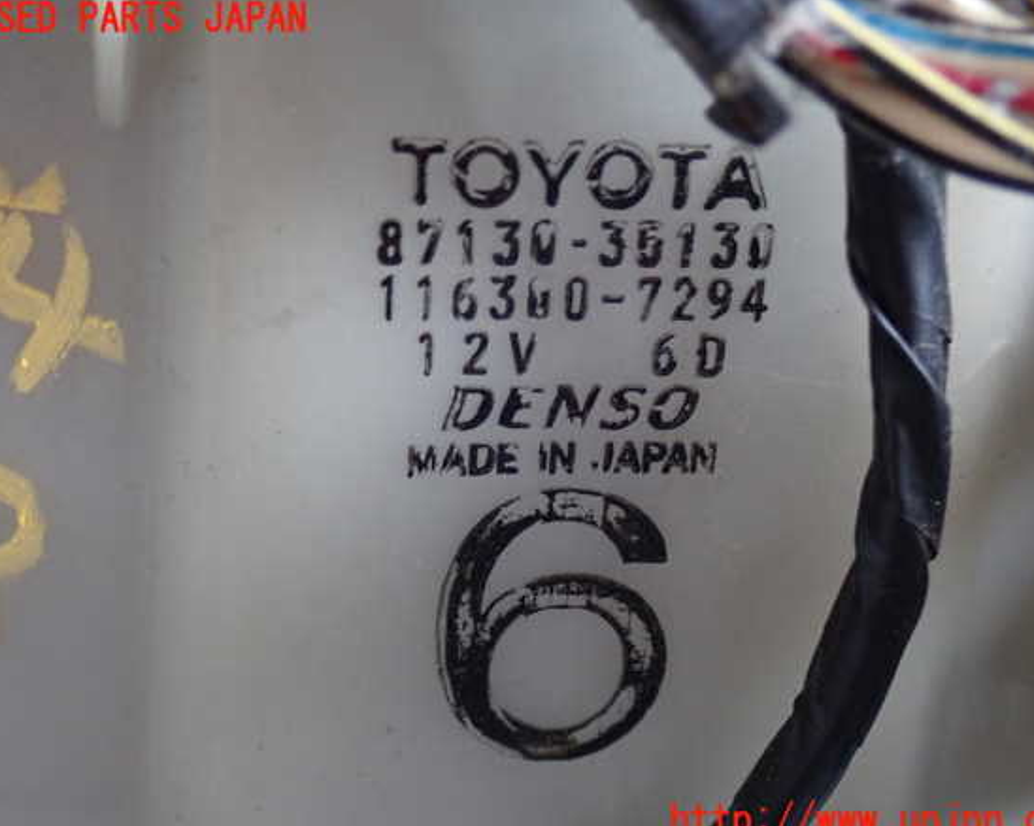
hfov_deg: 30.5
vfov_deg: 24.6
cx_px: 530
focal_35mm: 62
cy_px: 421
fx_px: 1897
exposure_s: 1/15
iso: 800
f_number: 3.5
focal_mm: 10.35
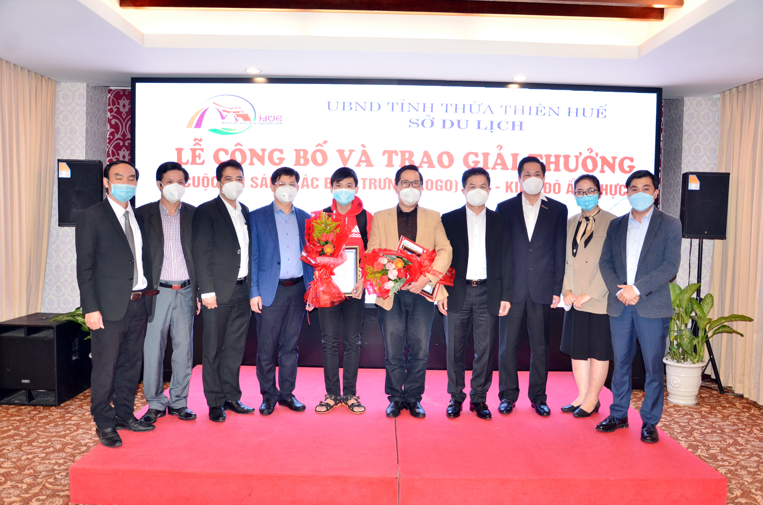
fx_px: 666
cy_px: 252
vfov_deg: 41.5
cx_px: 382
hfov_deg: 59.6
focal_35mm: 32
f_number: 4
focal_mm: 21
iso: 800
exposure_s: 1/80
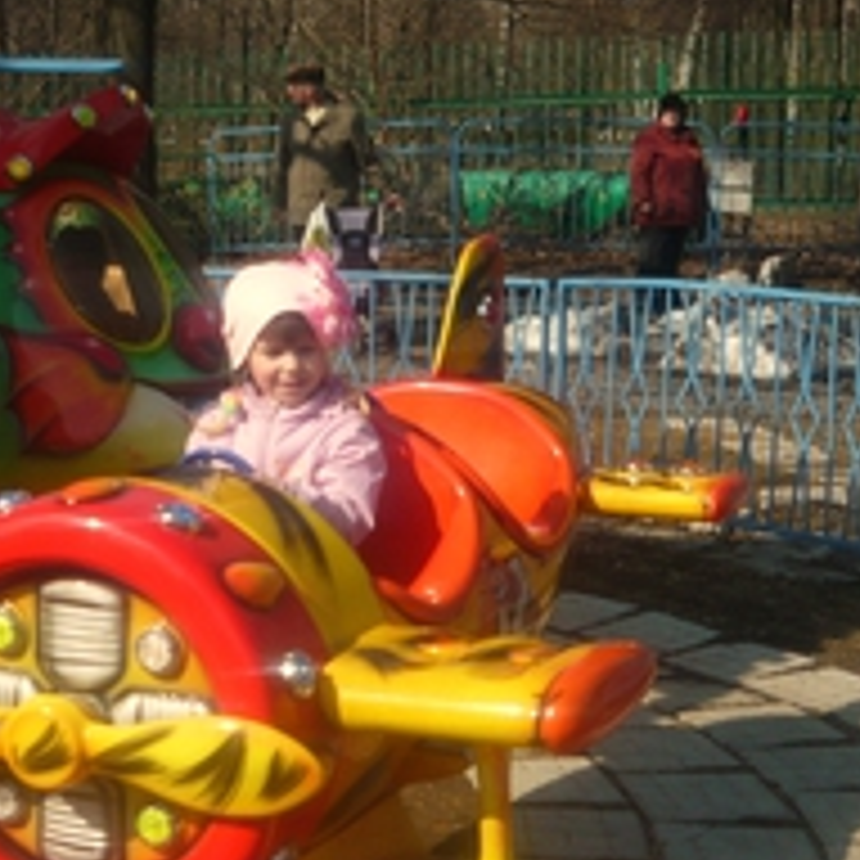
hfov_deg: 22.8
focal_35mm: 75
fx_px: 2108
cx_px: 221
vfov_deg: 23.1
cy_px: 455
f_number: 8
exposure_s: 1/200
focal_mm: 6
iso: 100
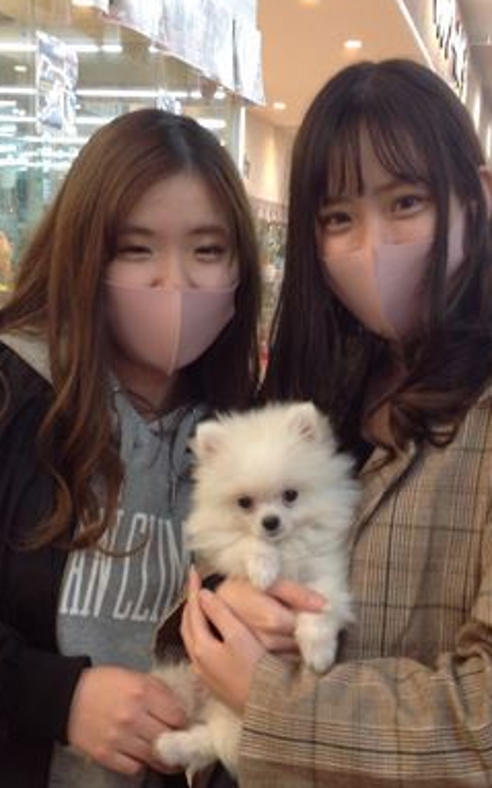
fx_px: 1246
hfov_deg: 22.3
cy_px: 409
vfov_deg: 35.1
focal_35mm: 58
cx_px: 274
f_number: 2.4
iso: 50
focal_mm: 4.28
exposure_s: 1/30
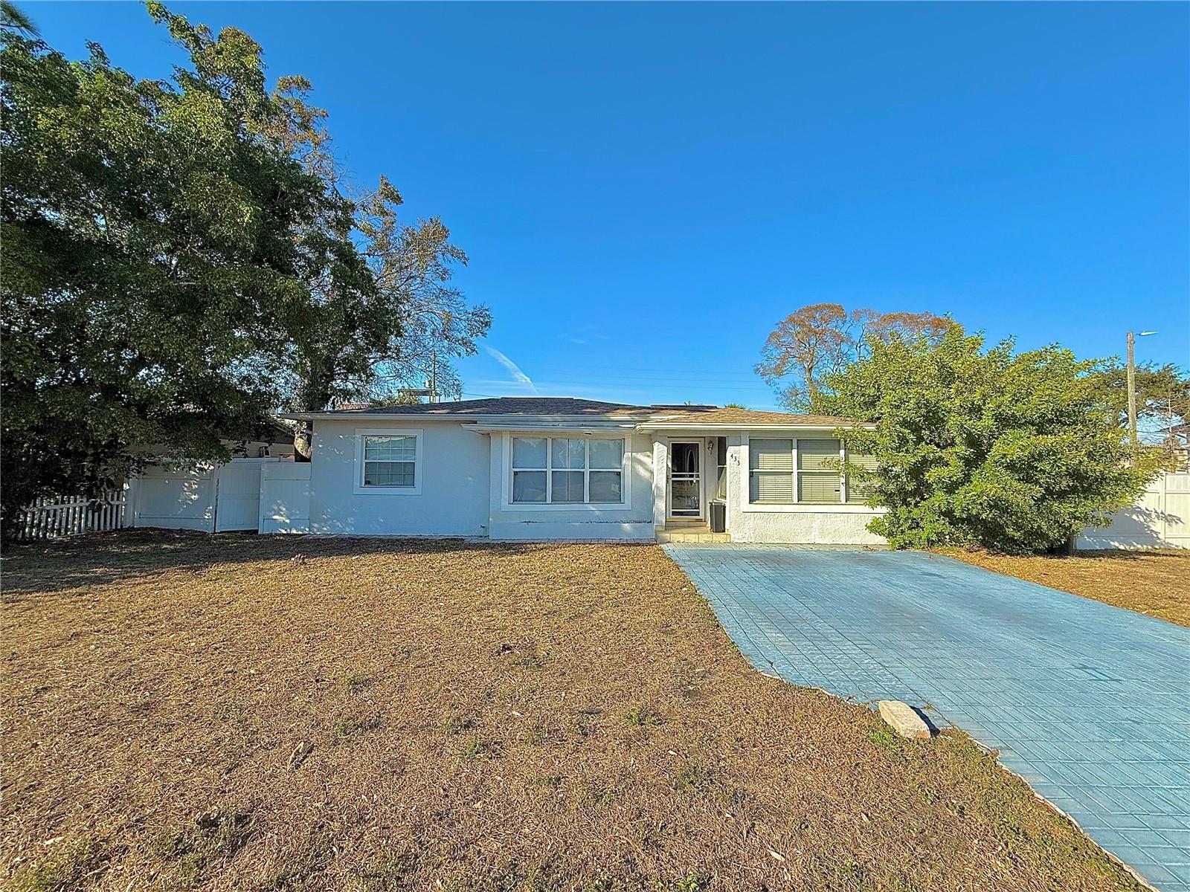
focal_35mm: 14
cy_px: 446
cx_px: 595
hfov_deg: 102.1
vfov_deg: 85.7
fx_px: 481
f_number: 2.2
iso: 50
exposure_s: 1/2092
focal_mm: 2.22
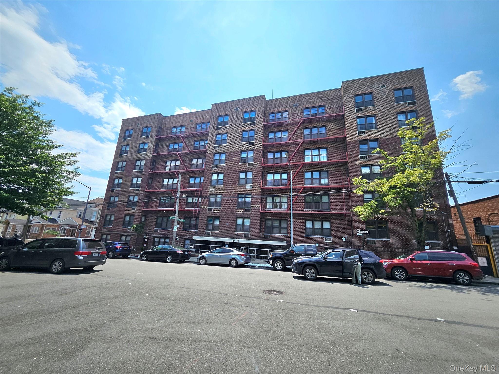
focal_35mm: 13
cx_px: 250
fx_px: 187
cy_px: 187
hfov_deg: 106.2
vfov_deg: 89.9
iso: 32
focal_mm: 1.7
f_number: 2.2
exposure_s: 1/1429
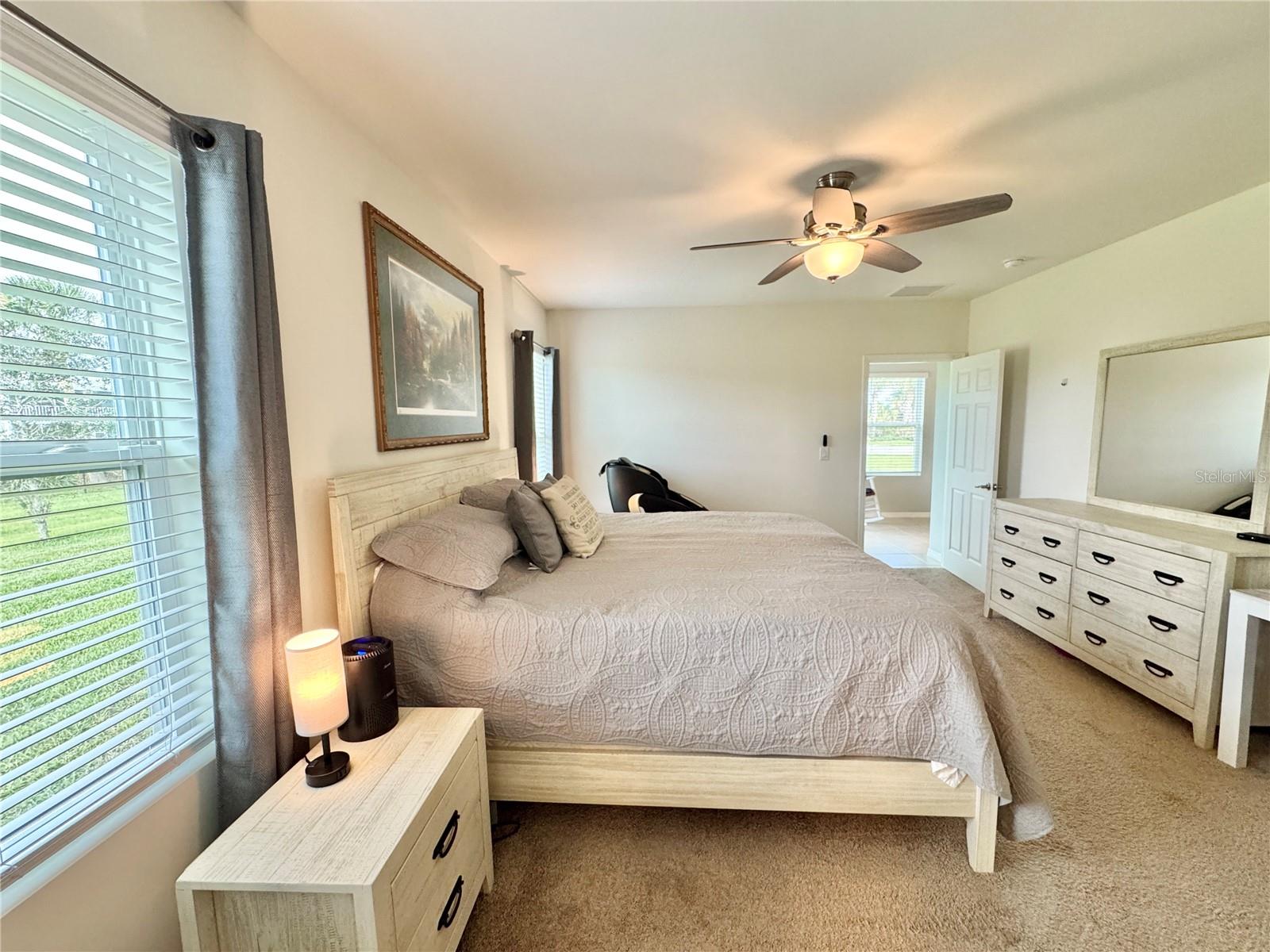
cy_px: 476
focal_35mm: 14
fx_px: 514
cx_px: 635
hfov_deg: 102.1
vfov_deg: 85.7
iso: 320
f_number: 2.2
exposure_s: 1/60
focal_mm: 2.22
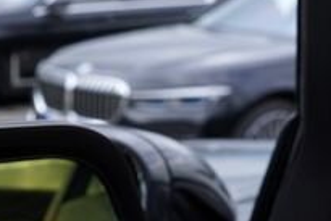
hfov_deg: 14.5
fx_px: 1104
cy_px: 169
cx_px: -302
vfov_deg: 11.4
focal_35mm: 120
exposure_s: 1/200
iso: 100
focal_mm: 24
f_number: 7.1
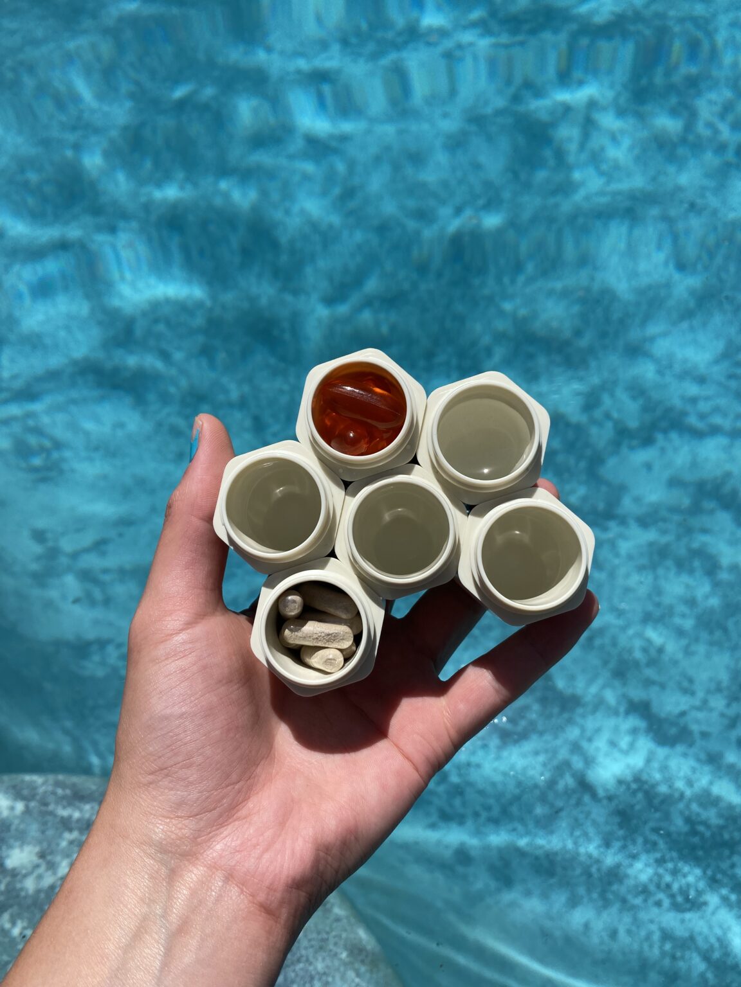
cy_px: 494
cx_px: 370
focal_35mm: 26
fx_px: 742
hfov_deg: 53.1
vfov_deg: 67.3
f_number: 1.8
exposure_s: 1/5025
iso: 32
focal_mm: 4.25
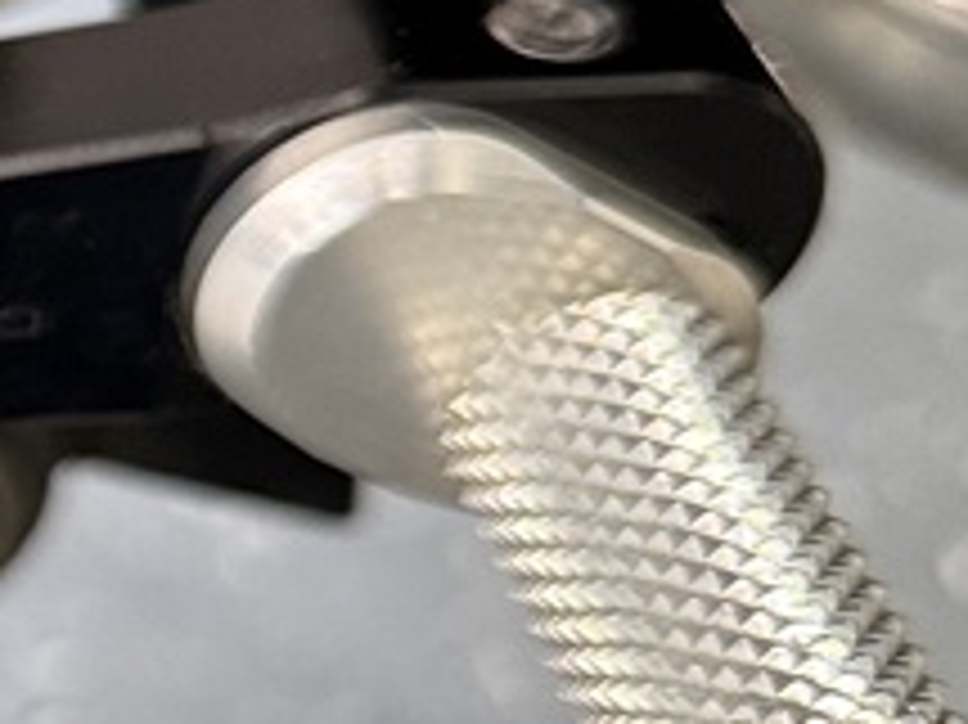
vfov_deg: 11.0
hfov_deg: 12.2
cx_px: -1261
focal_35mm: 134
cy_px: 450
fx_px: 3745
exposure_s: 1/50
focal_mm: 6.76
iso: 320
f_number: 1.78
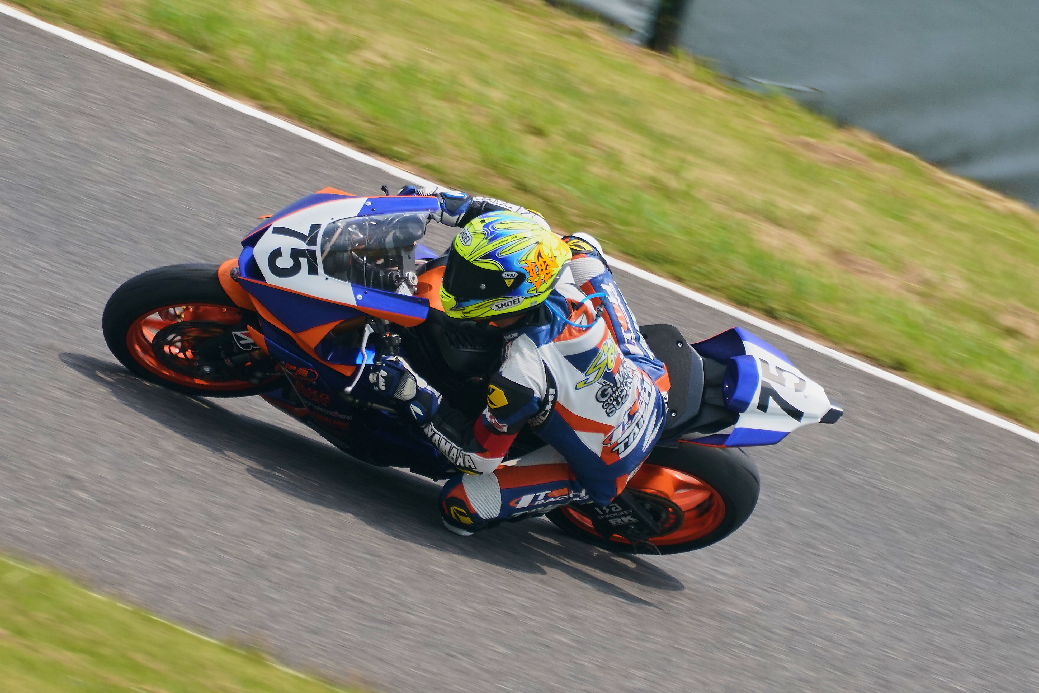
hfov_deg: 1.7
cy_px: 346
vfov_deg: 1.1
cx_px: 520
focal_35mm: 1200
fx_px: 34631
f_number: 14
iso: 800
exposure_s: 1/800
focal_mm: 800
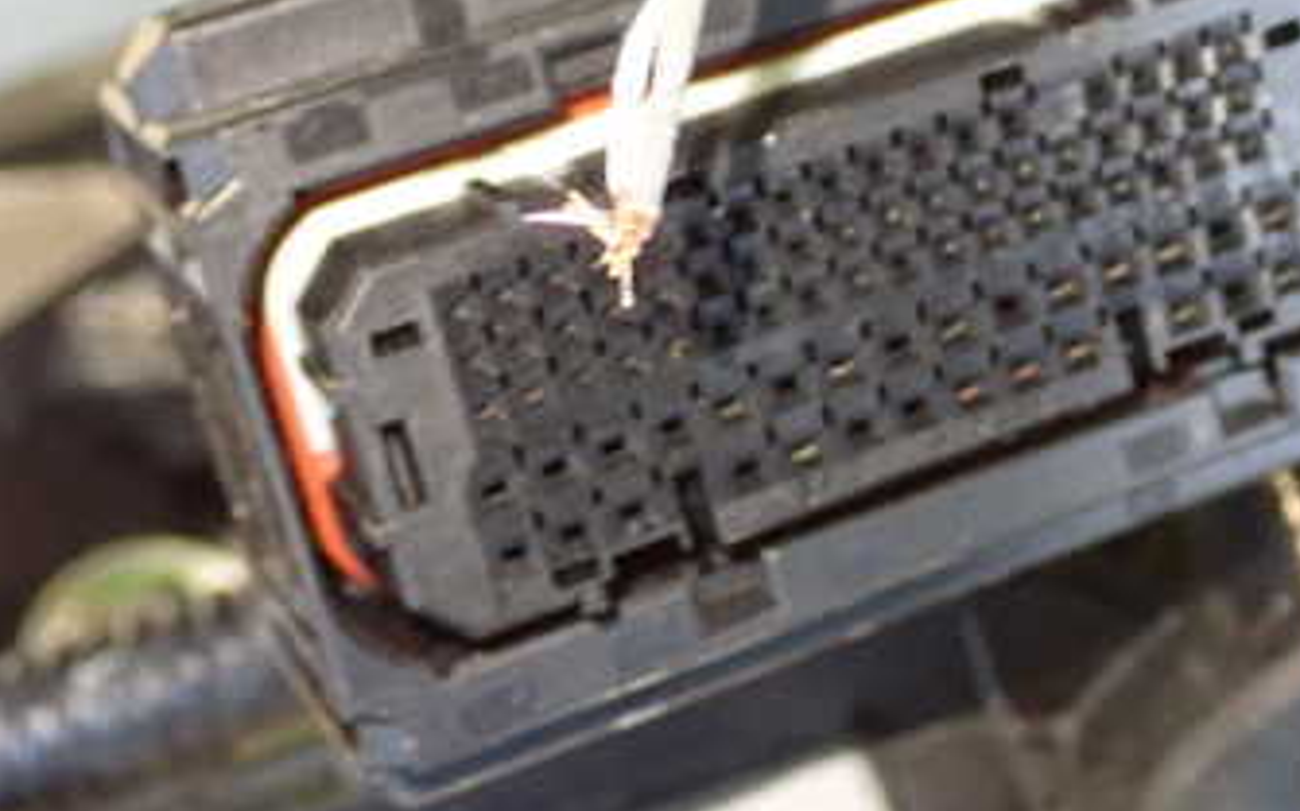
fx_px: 3364
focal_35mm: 95
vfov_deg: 13.7
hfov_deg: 21.7
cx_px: 962
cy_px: 237
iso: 800
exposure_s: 1/20
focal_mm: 9.01
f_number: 3.2
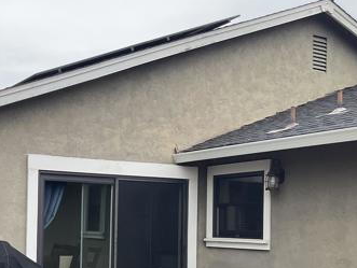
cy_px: 221
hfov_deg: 32.1
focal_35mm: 56
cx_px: 15
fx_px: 578
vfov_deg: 25.6
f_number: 1.8
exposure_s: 1/297
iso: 16
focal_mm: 3
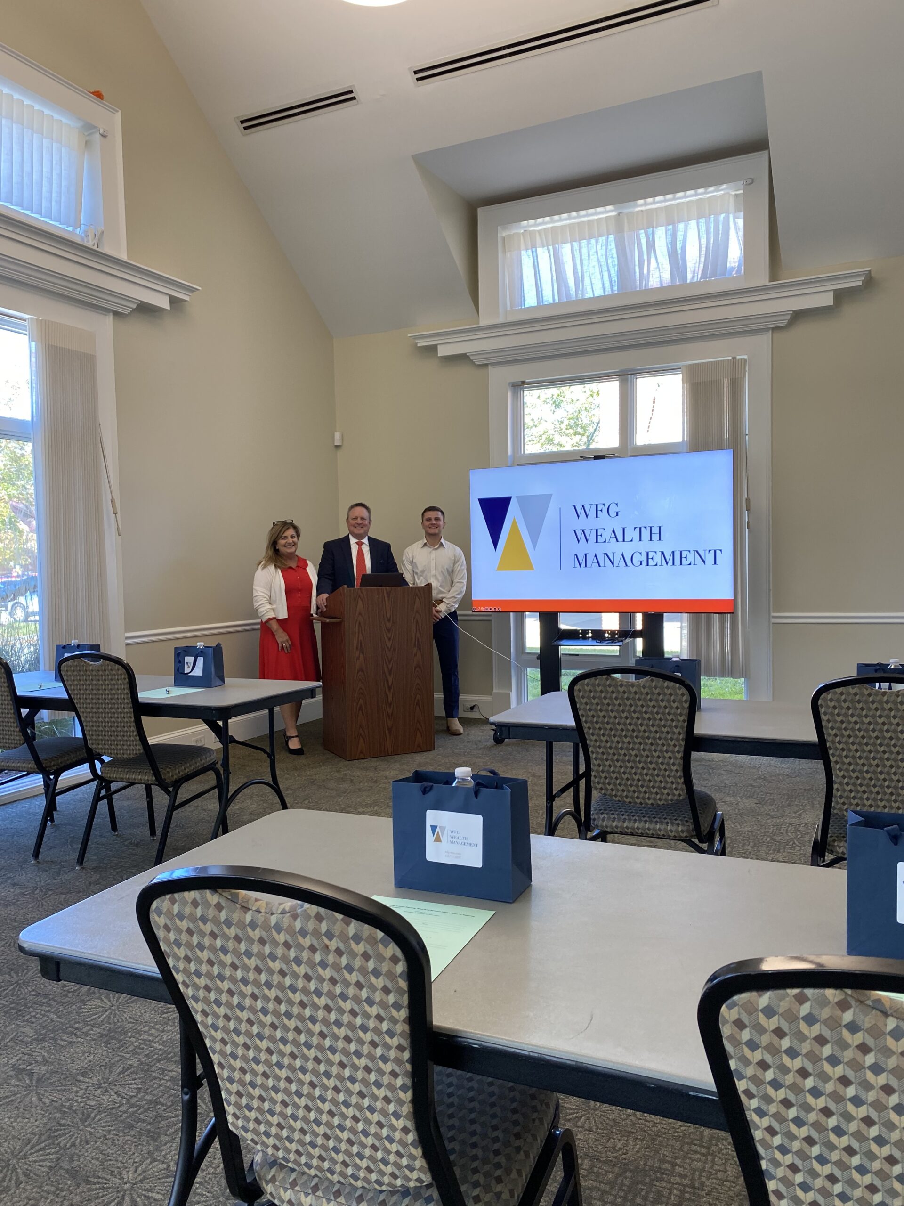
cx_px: 452
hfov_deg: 53.1
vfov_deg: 67.3
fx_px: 905
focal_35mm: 26
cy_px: 603
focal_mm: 4.25
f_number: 1.8
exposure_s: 1/120
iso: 80
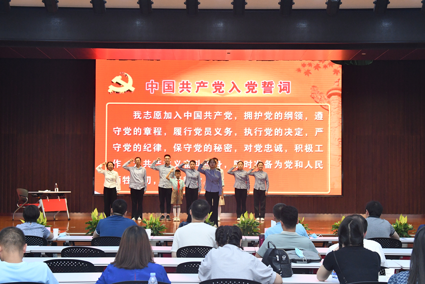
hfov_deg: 28.1
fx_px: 850
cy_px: 142
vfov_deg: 18.9
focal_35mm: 72
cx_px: 212
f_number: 5
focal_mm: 48
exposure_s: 1/200
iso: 2500
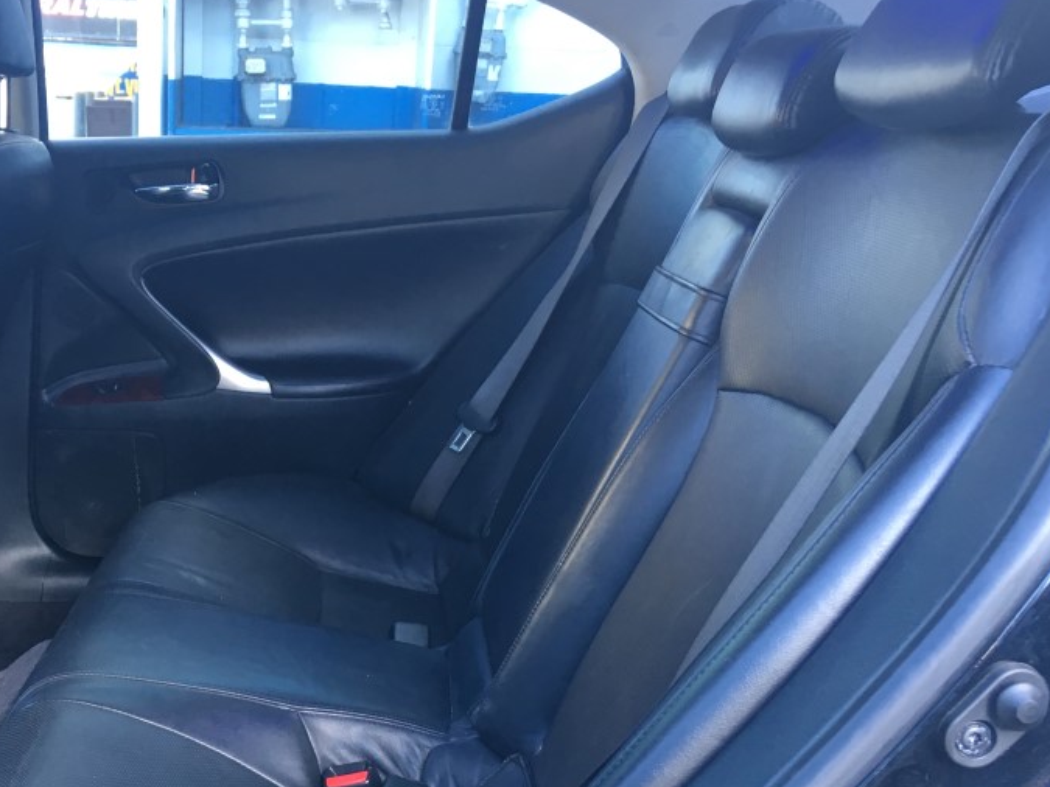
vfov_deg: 32.6
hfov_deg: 42.3
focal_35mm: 44
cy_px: 526
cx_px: 341
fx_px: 1334
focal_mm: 4.15
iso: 64
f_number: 2.2
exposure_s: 1/30
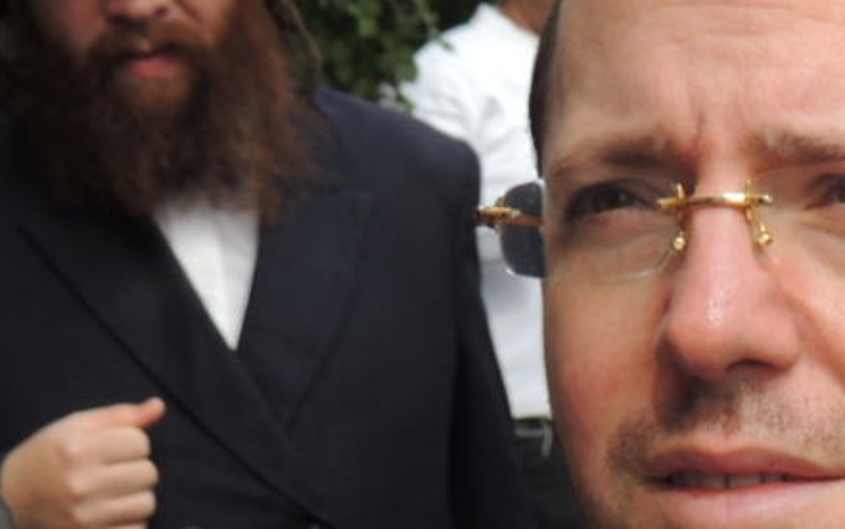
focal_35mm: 111
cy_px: 665
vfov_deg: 11.5
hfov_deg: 18.5
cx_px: 761
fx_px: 2557
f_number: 3.2
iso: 100
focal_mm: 5.8
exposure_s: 1/400
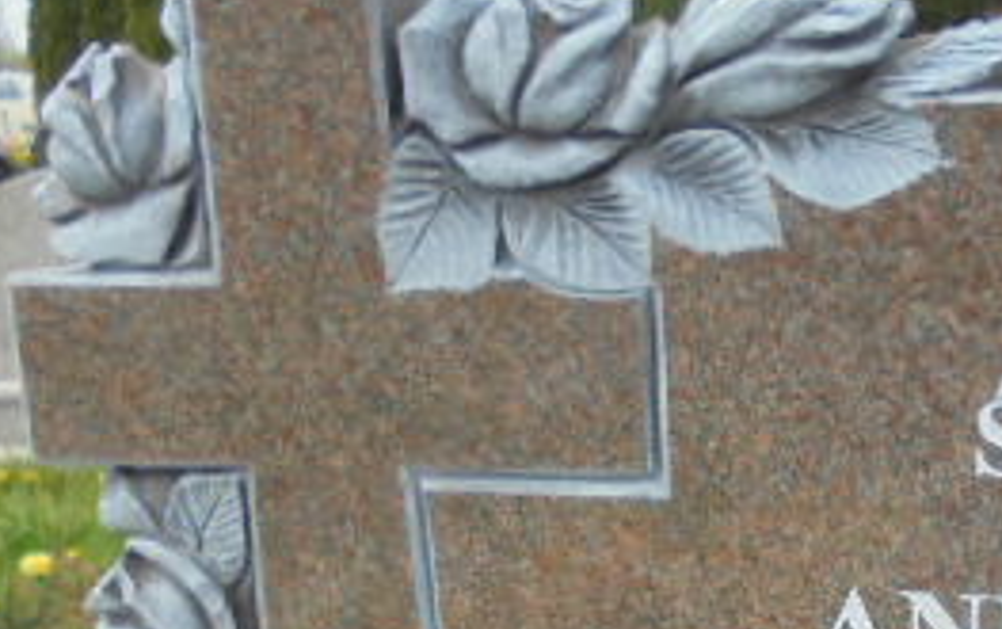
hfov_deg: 30.0
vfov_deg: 18.5
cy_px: 740
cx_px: 770
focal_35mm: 67
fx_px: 1832
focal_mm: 4.6
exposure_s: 1/400
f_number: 3.5
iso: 100
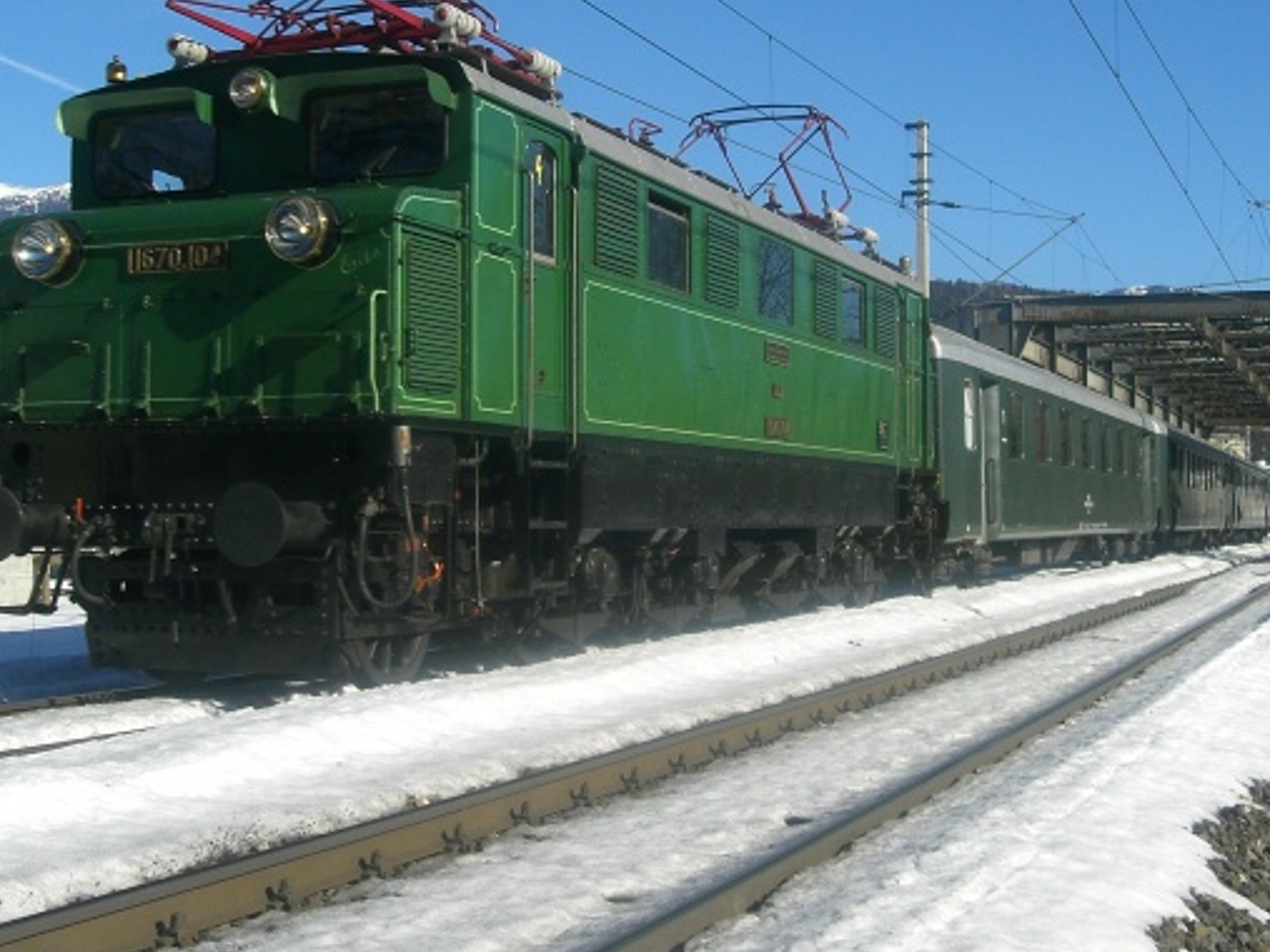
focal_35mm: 48
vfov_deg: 30.3
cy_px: 461
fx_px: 1761
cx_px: 629
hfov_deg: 39.7
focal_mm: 6.3
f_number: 4.4
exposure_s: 1/800
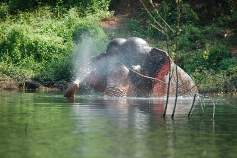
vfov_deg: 3.7
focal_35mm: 375
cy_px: 79
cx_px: 118
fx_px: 2467
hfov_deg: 5.5
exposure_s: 1/160
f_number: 6.3
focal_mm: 250
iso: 200
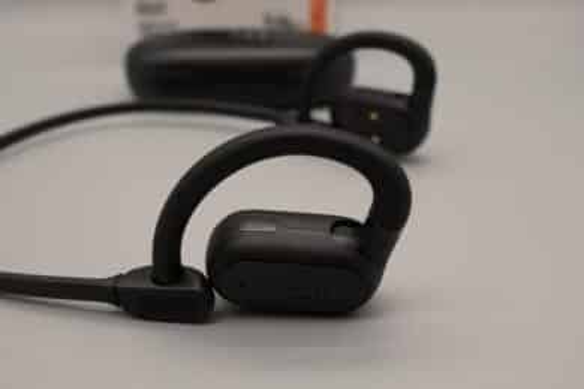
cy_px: 194
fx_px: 568
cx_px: 292
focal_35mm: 35
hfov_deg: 54.4
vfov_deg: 37.9
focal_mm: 23
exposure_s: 1/250
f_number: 7.1
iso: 1000
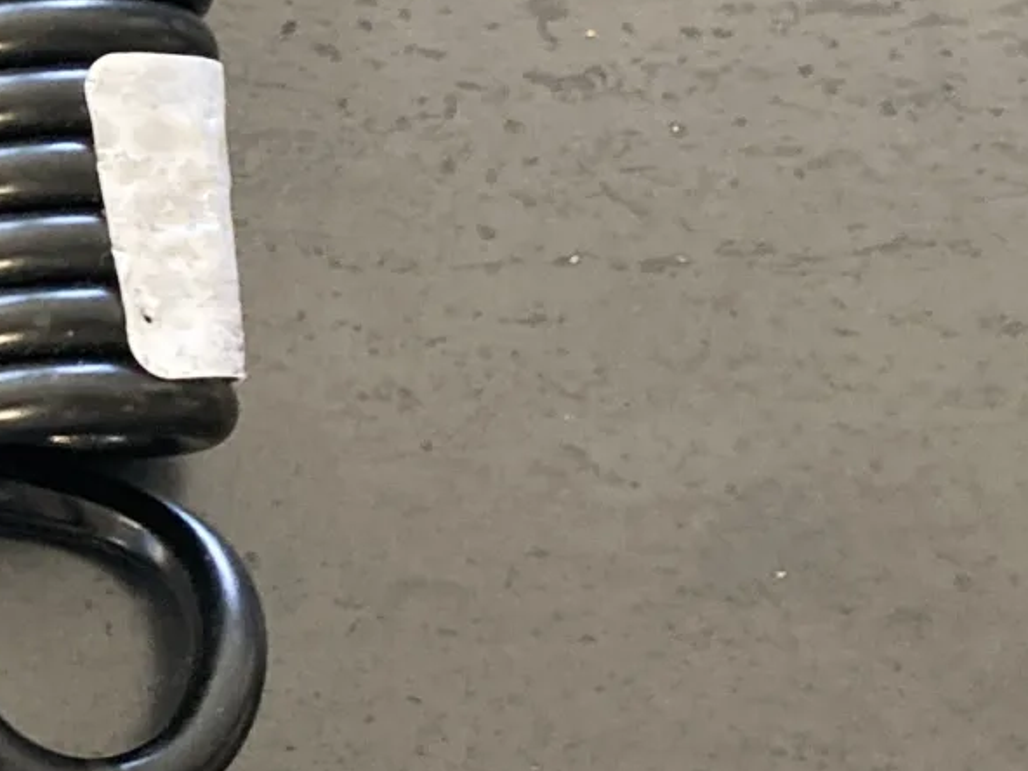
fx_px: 3593
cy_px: 16
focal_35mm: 121
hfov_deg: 15.6
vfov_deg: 12.1
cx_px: -276
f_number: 1.8
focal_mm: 3.99
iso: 200
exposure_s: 1/60
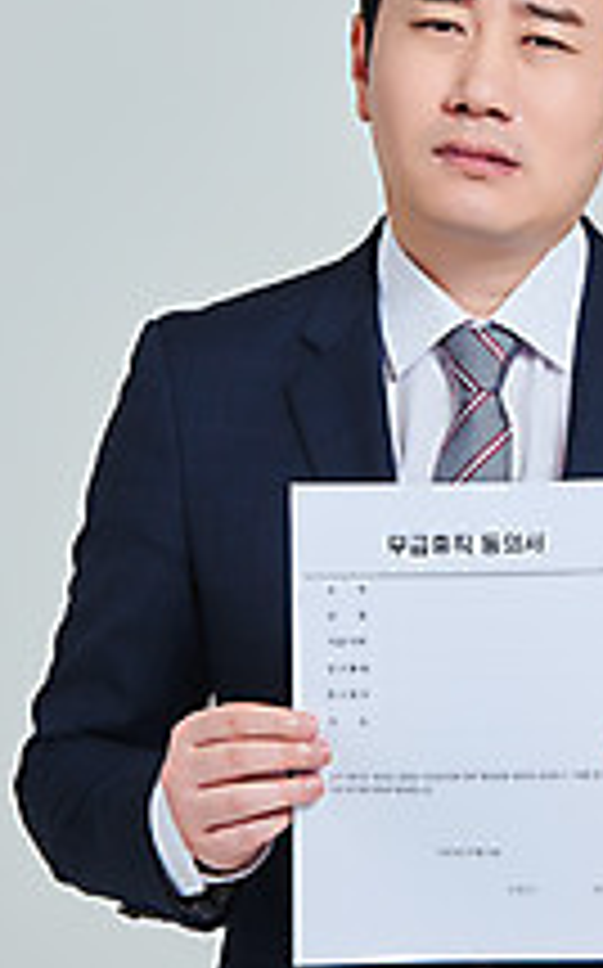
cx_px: 511
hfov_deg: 4.8
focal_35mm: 275
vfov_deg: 7.6
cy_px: 536
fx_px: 7245
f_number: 14
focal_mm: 145
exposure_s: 1/125
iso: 100
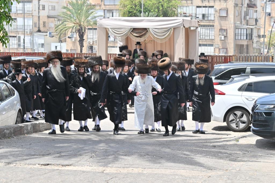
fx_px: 664
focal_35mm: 87
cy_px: 92
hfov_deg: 23.4
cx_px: 138
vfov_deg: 15.7
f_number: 6.3
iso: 50
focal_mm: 58
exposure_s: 1/200
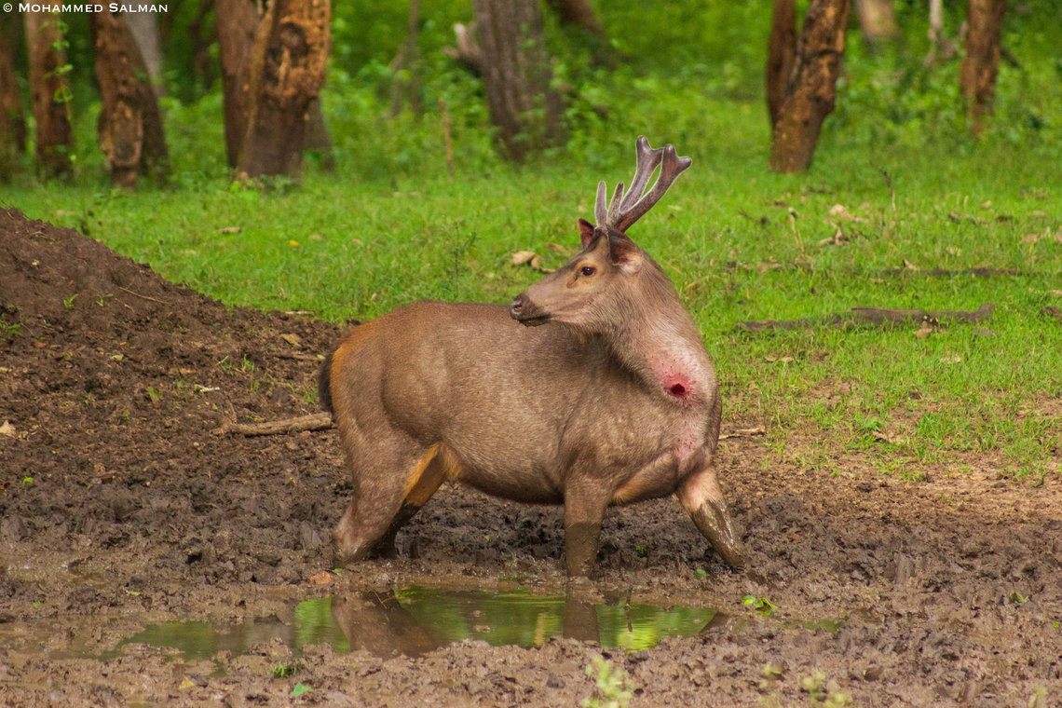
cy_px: 354
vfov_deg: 3.3
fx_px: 12389
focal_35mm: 420
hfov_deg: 4.9
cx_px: 531
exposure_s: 1/200
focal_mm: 280
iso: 1600
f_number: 5.6
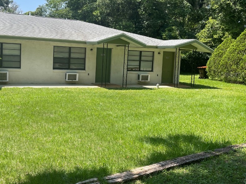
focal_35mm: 34
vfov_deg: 41.6
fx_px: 242
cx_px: 90
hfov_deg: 53.3
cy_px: 74
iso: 32
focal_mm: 5.1
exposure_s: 1/1534
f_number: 1.6
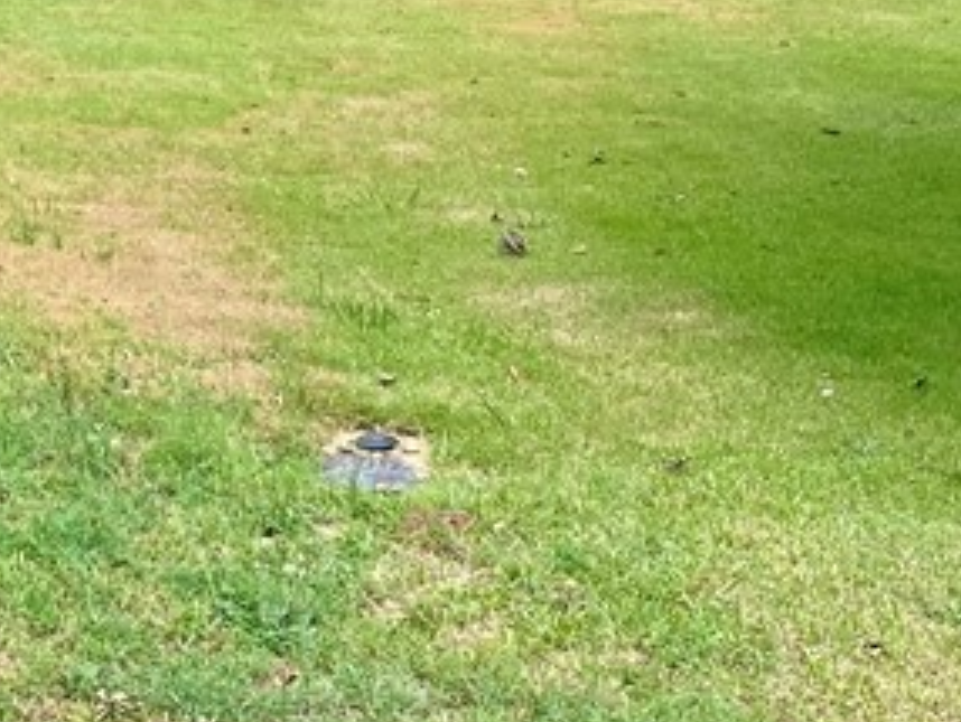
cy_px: -195
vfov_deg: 15.2
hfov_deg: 20.2
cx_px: -54
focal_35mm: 93
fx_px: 2584
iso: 32
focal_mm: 4.25
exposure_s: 1/1316
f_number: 1.8
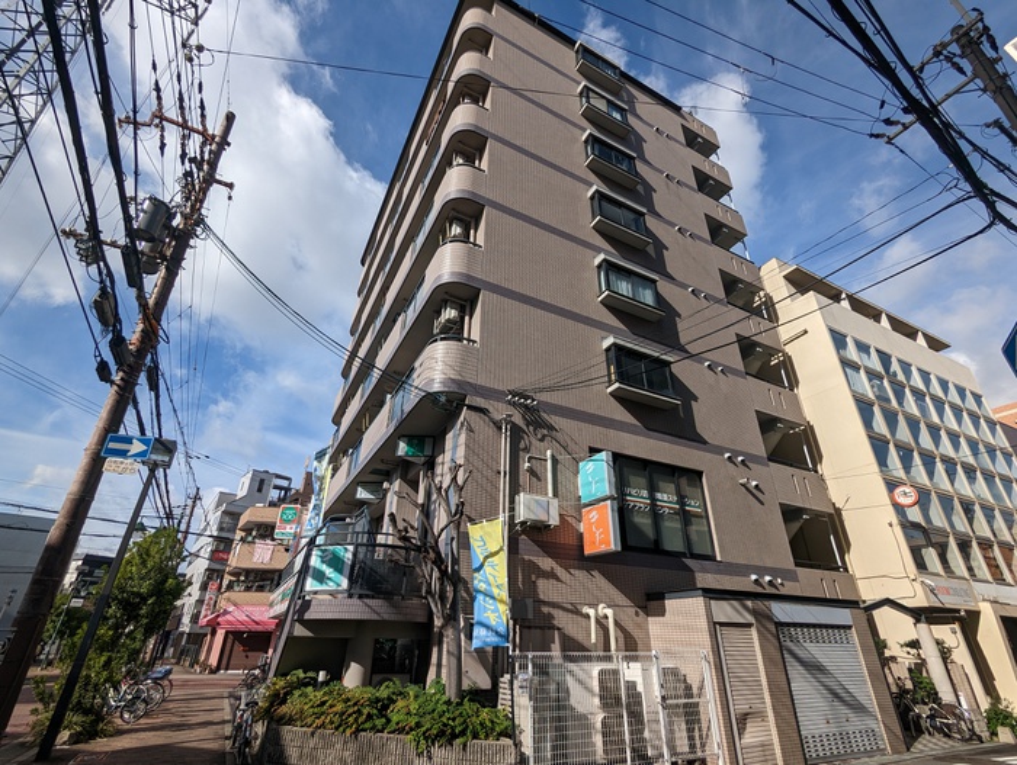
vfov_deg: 78.2
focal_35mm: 16
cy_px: 382
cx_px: 508
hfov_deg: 94.4
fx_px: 471
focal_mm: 2.35
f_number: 2.2
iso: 50
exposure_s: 1/2457
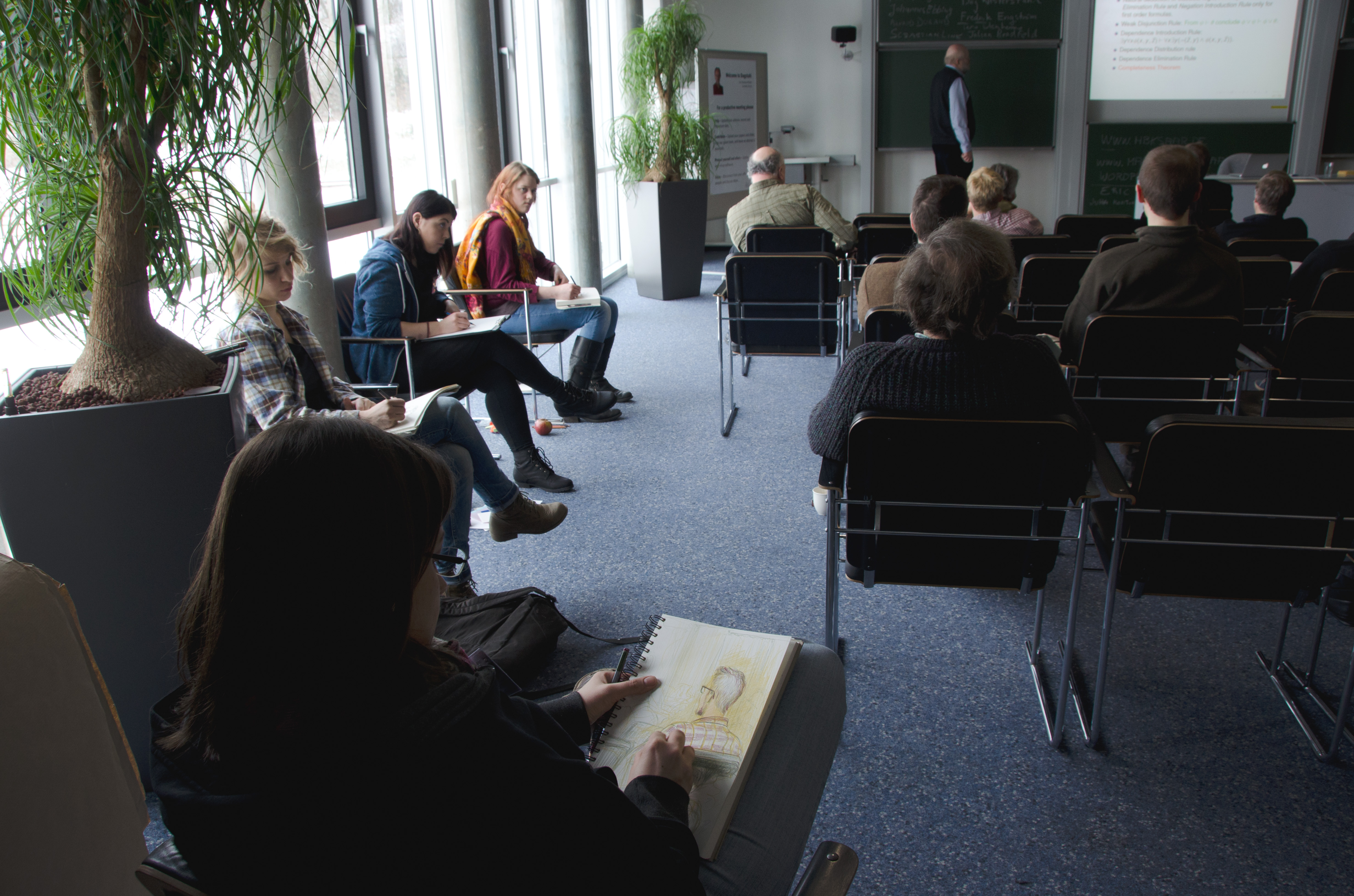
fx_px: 1013
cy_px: 448
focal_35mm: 27
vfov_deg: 47.7
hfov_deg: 67.5
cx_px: 677
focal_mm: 18
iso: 400
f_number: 8
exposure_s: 1/30
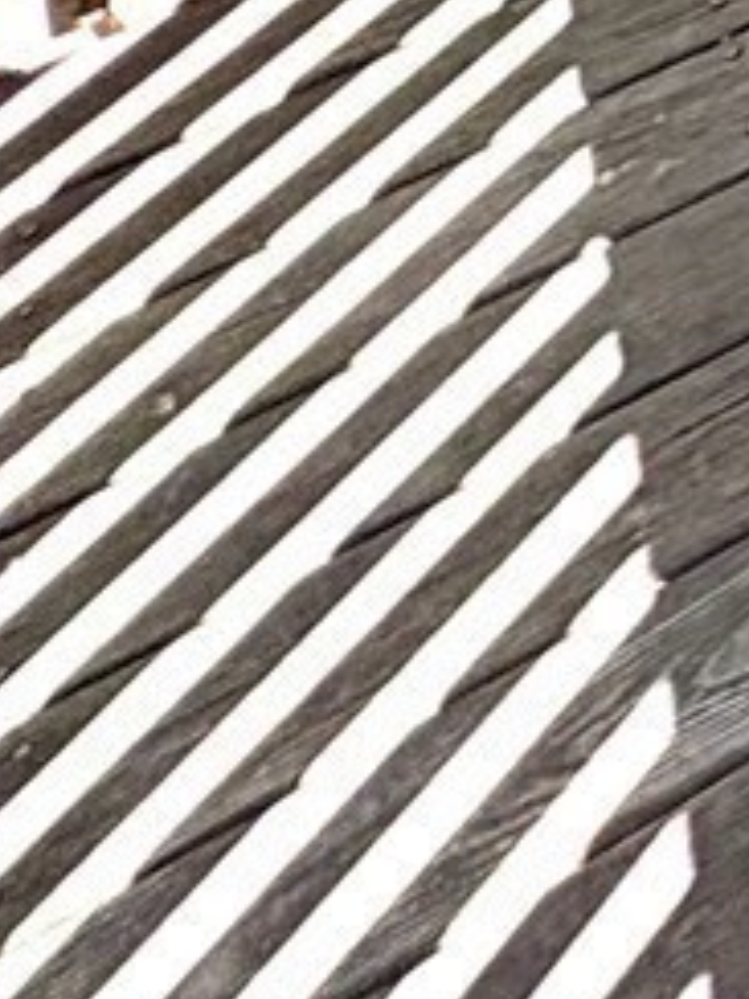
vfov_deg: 12.8
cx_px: 2296
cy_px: -1728
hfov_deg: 10.8
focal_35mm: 88
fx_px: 2539
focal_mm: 2.22
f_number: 2.2
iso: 50
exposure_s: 1/227
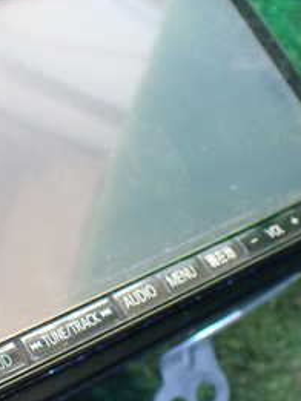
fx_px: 799
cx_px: 12
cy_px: 207
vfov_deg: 28.1
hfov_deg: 20.7
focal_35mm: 69
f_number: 2.3
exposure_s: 1/100
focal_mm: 5.4
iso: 800
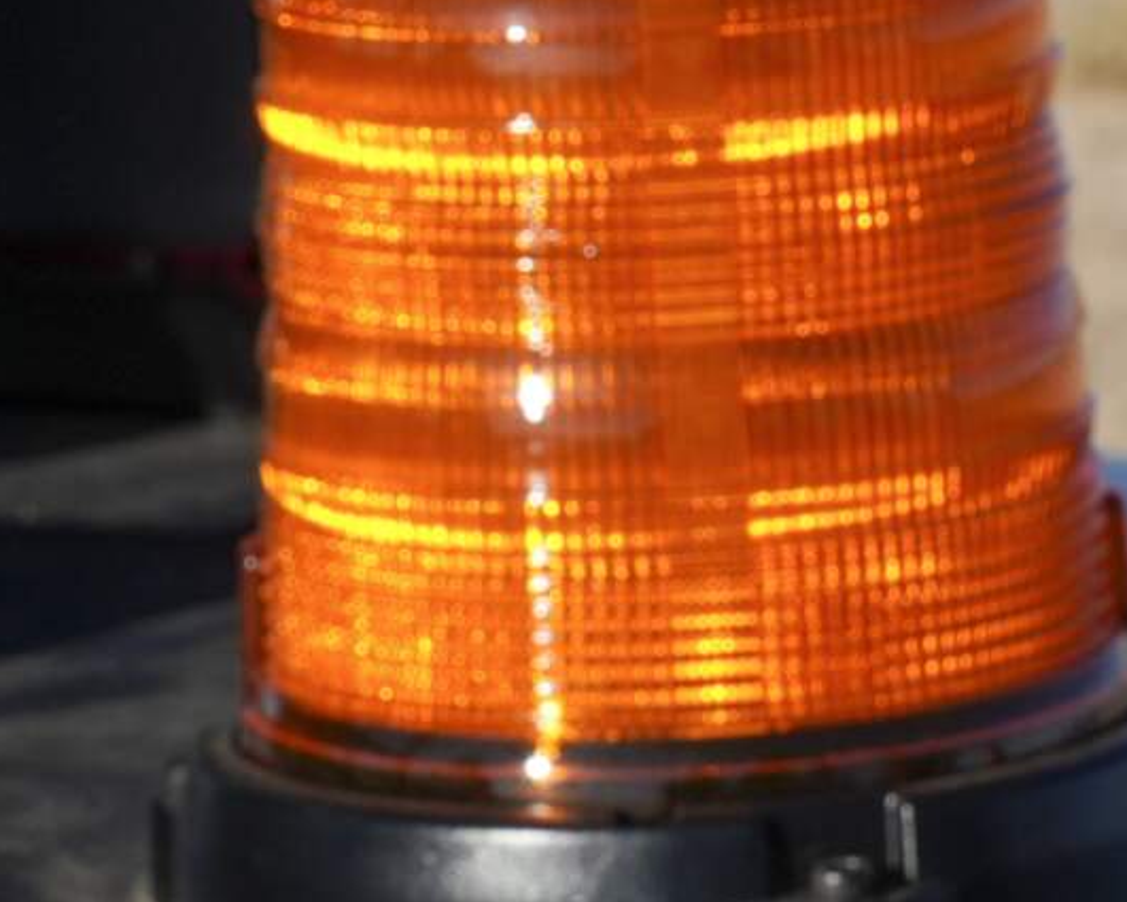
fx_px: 9841
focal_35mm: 295
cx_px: 1212
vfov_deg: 5.2
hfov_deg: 6.5
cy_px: 1044
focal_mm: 58
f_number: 11
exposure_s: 1/500
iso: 250
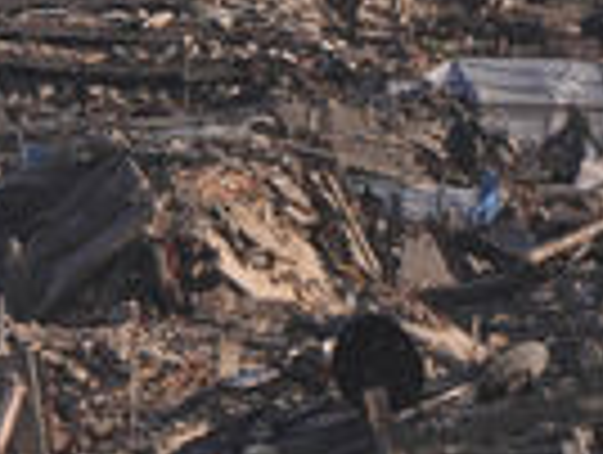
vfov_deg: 0.7
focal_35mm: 2182
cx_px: -1292
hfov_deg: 0.9
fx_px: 38078
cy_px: -20
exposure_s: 1/640
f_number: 5.6
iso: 64
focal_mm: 297
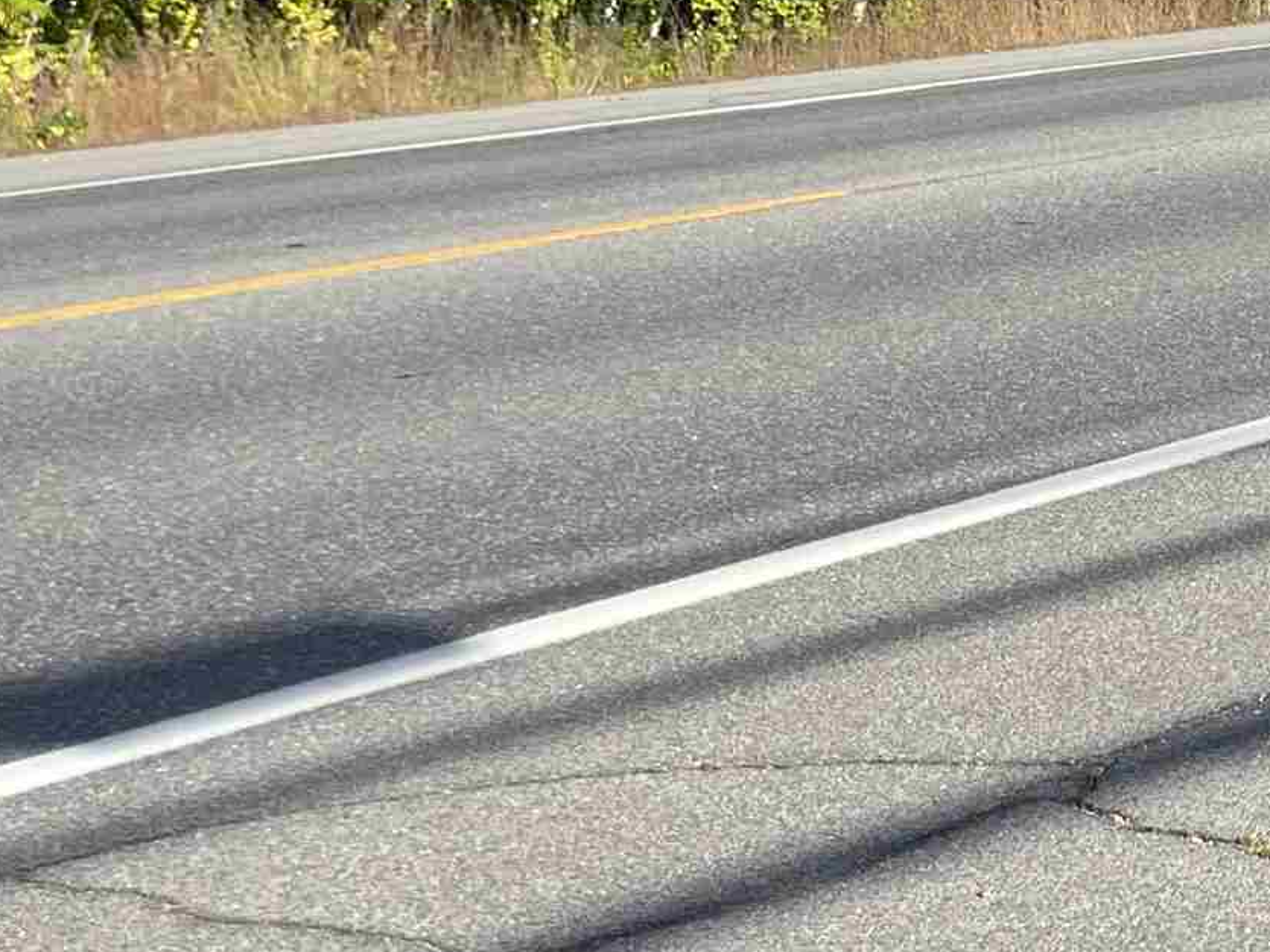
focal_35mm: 92
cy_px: 271
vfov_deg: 16.0
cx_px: 2230
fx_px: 3375
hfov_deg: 17.6
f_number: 1.6
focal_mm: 5.1
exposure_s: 1/2717
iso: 32
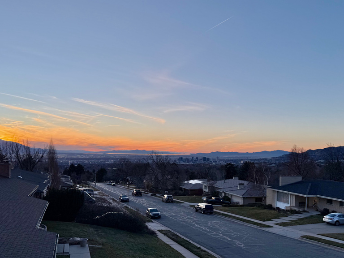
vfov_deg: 43.8
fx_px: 318
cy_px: 159
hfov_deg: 56.8
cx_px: 165
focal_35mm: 32
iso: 80
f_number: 1.78
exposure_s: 1/858
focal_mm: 6.76
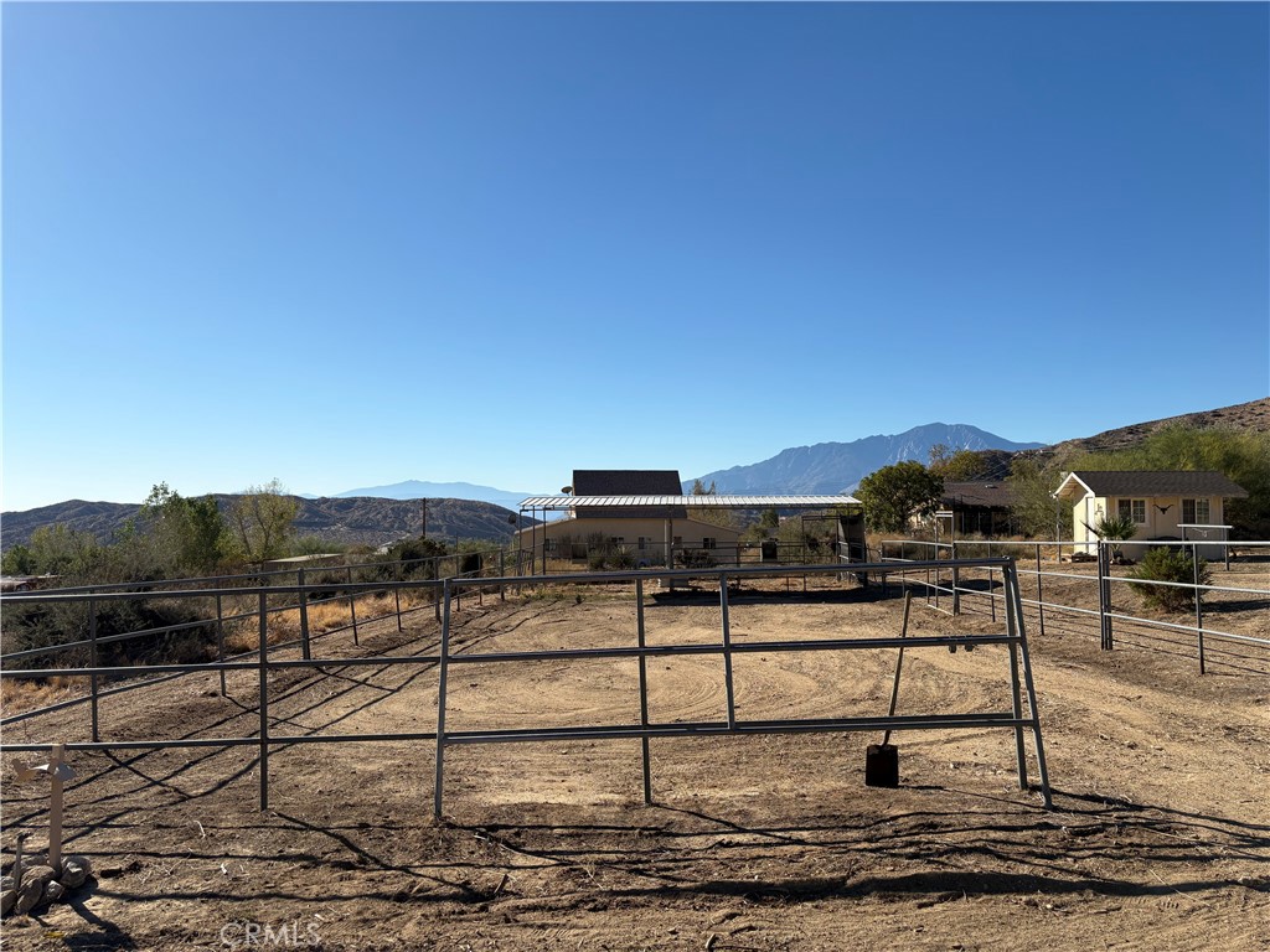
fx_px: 954
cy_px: 476
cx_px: 635
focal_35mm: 26
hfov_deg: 67.3
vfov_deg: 53.1
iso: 50
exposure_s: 1/5814
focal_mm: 5.96
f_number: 1.6
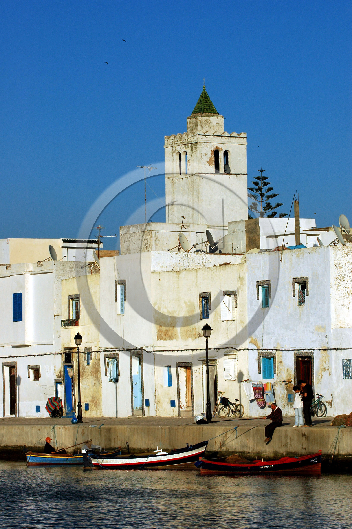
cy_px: 264
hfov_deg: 8.7
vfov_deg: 13.1
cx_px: 176
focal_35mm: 158
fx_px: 2314
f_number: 8
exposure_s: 1/1000
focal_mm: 105
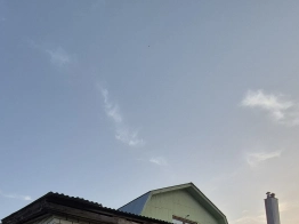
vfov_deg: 35.9
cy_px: 266
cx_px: 142
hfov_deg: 58.4
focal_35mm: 31
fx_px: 268
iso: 50
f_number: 2.2
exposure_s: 1/1160
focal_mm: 1.74
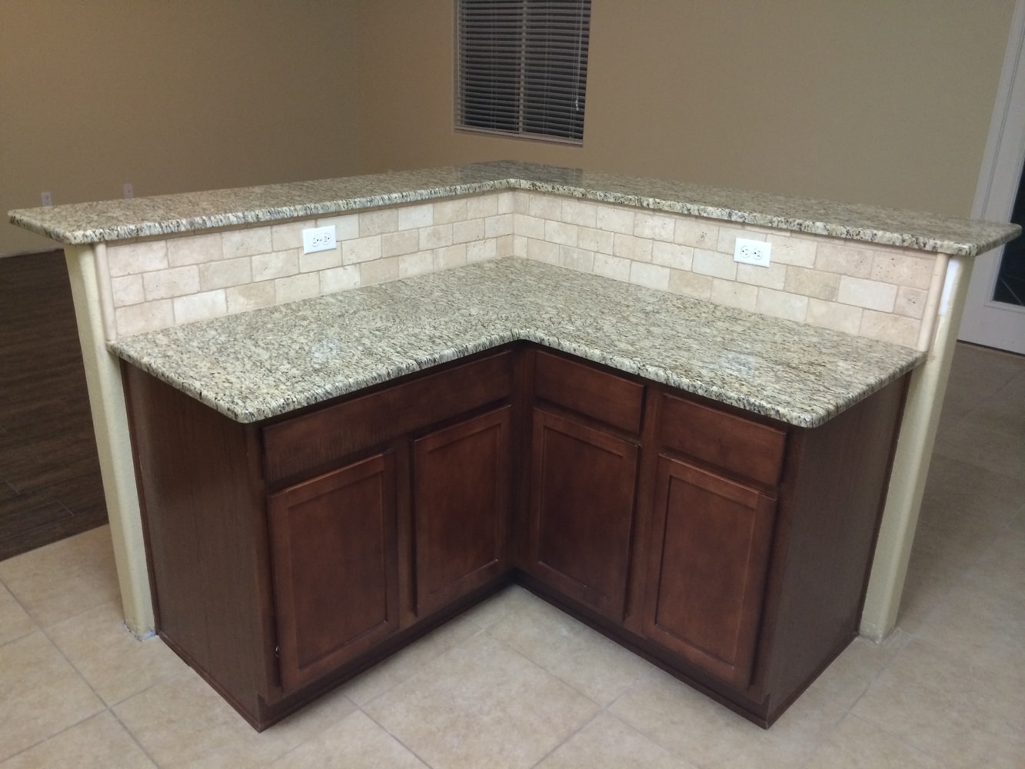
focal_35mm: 30
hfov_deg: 60.0
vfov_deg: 46.8
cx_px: 512
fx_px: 888
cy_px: 384
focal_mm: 4.12
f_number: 2.2
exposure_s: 1/30
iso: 160
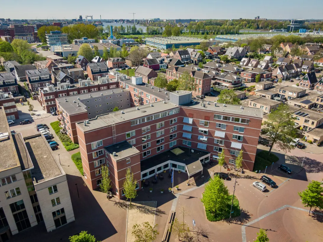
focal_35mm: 24
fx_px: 224
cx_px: 162
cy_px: 121
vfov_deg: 56.8
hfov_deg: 71.6
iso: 100
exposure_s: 1/800
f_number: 2.8
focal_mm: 4.39
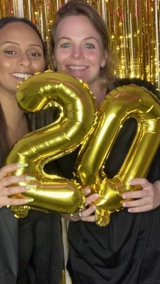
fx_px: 384
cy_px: 142
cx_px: 90
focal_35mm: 51
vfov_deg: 40.6
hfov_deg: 23.5
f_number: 2.2
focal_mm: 2.87
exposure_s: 1/55
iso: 320
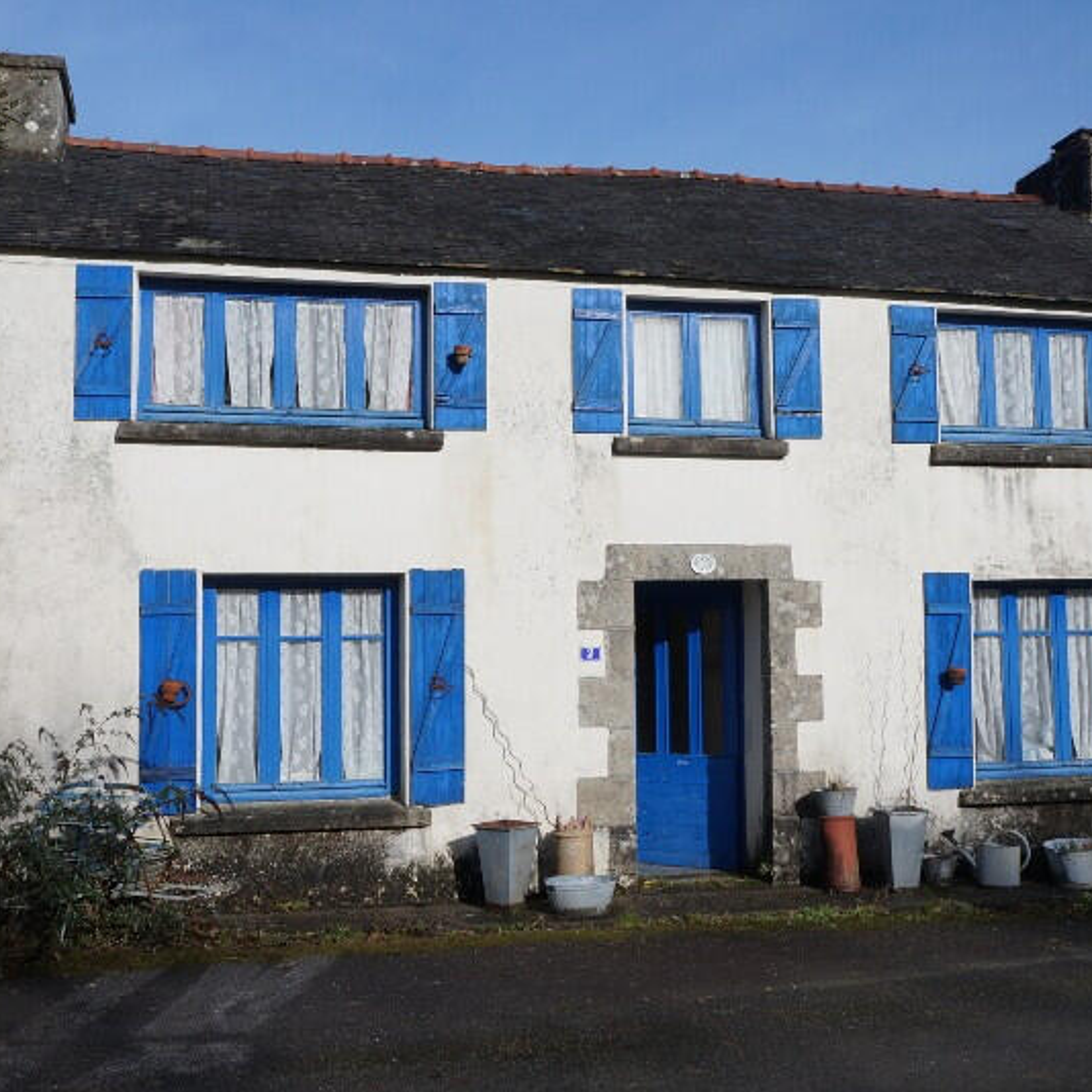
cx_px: 581
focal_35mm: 44
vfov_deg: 38.3
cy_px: 467
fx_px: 1570
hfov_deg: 38.3
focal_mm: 18
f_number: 11
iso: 200
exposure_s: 1/500
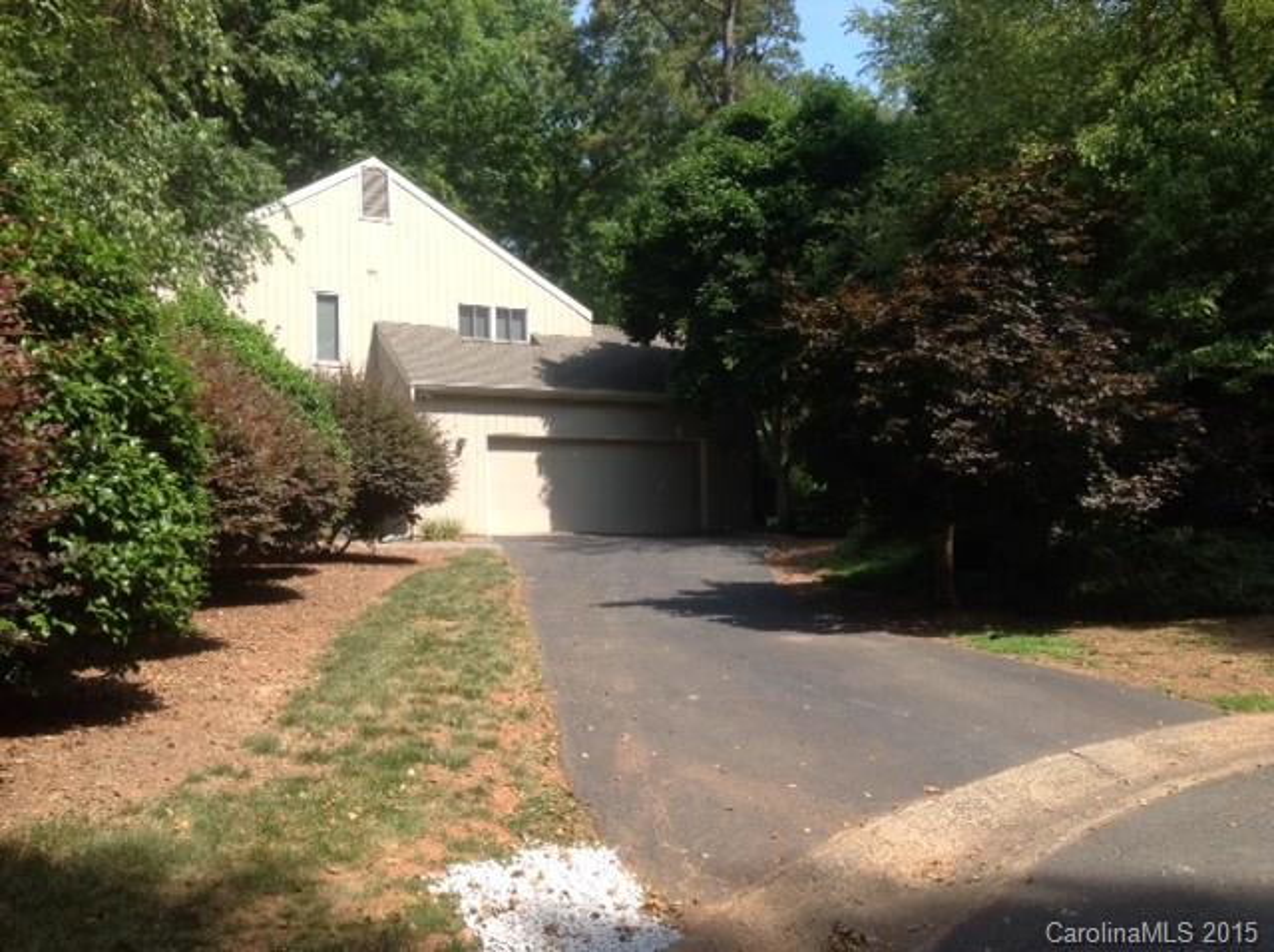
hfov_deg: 52.7
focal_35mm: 35
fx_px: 1286
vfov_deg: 40.6
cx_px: 637
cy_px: 476
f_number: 2.4
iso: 50
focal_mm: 4.28
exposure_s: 1/703
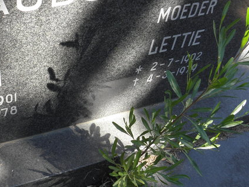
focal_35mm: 49
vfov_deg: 29.4
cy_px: 58
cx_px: 42
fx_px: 352
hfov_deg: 37.2
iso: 64
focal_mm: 4.6
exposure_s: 1/60
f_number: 4.5
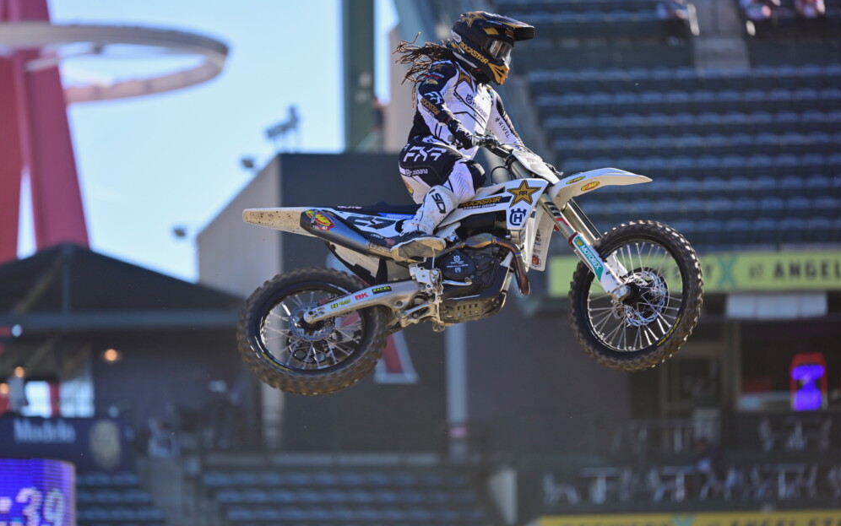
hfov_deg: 6.8
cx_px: 421
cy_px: 260
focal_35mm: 307
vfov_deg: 4.3
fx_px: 7038
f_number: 4
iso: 250
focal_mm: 300
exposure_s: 1/1000
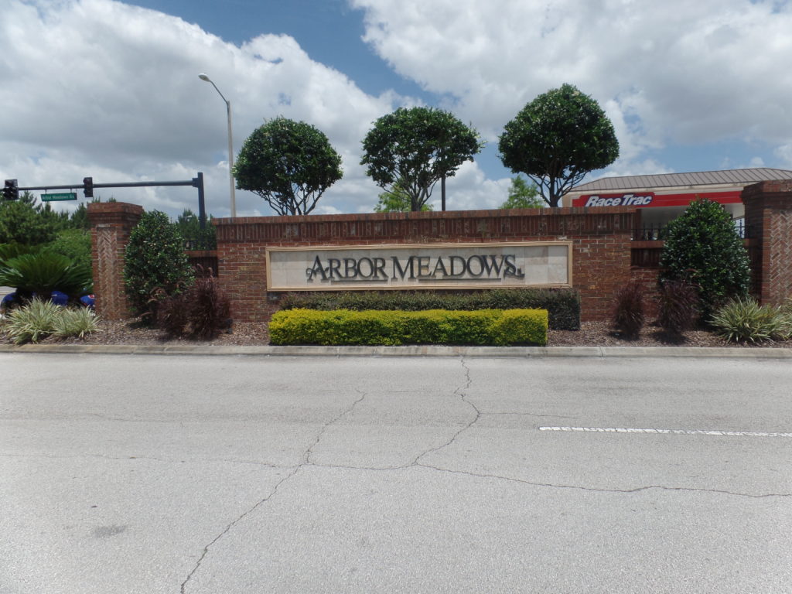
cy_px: 297
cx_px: 396
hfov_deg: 73.9
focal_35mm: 23
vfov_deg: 58.9
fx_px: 526
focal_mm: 4.1
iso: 80
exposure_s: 1/1500
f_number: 3.5
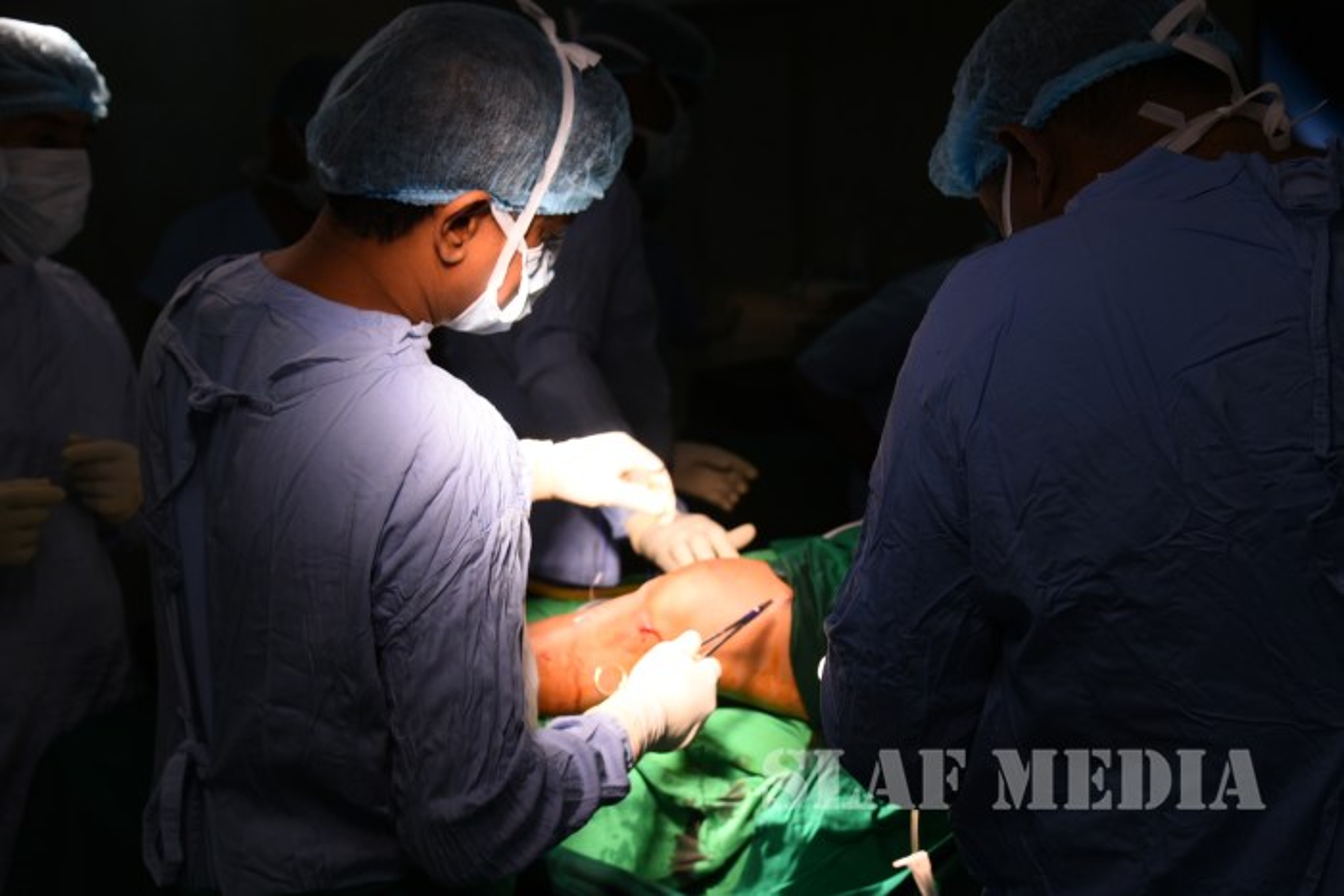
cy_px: 448
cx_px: 672
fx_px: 1867
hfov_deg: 39.6
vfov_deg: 27.0
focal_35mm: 50
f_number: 5.6
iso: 400
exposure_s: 1/125
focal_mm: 50
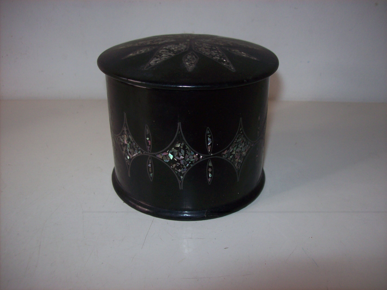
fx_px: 402
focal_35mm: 36
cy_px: 145
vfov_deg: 39.6
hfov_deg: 51.4
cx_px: 194
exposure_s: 1/64
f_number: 2.7
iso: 80
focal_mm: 6
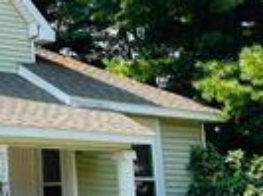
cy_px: 45
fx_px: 743
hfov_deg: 18.0
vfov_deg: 14.9
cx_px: -125
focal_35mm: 98
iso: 50
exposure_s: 1/2513
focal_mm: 5.7
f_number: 1.5
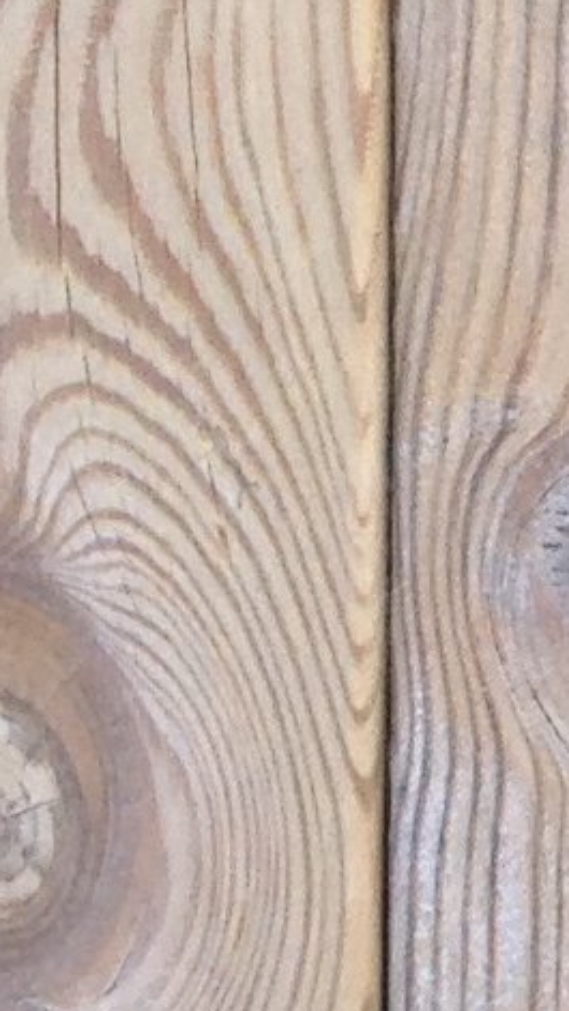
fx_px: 6678
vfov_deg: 8.5
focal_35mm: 249
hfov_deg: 4.6
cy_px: -298
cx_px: 1883
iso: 50
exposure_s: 1/120
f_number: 2.4
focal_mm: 4.12
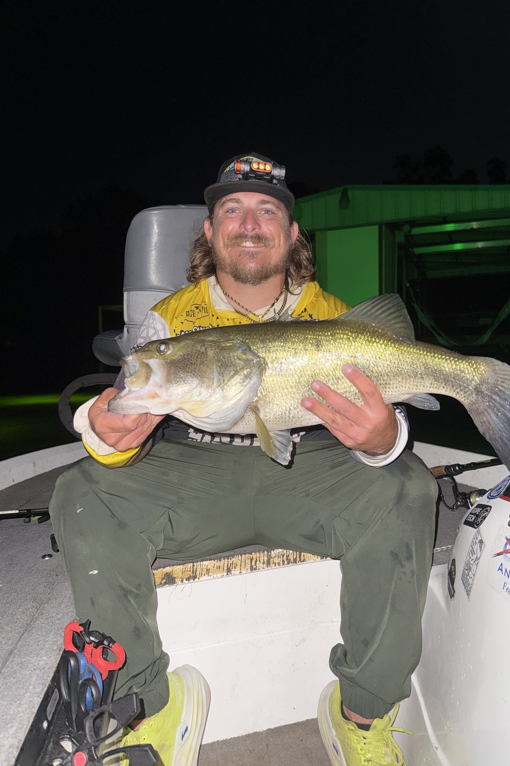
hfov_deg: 51.2
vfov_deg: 71.5
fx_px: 531
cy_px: 383
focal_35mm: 25
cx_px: 285
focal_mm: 6.76
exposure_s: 1/4
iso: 50
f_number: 1.78
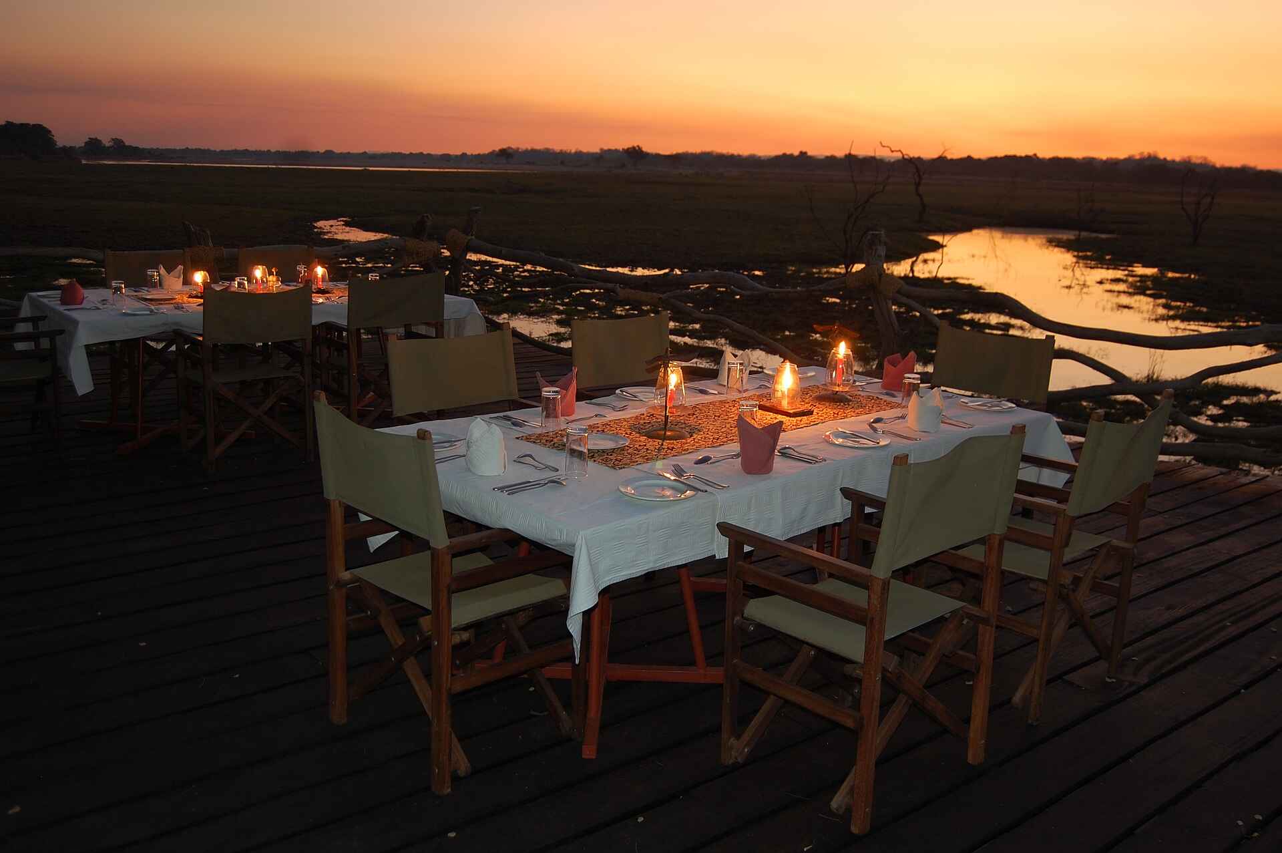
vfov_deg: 39.9
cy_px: 426
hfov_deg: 57.3
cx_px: 641
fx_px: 1174
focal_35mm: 33
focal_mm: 22
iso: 200
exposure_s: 1/2.5
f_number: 3.8
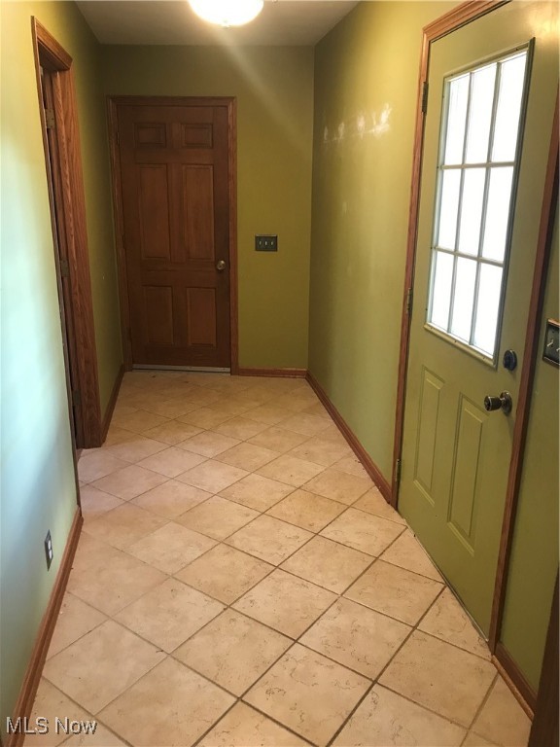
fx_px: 604
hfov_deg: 49.7
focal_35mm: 28
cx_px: 280
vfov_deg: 63.4
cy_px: 374
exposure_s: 1/17
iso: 40
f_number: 1.8
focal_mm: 3.99
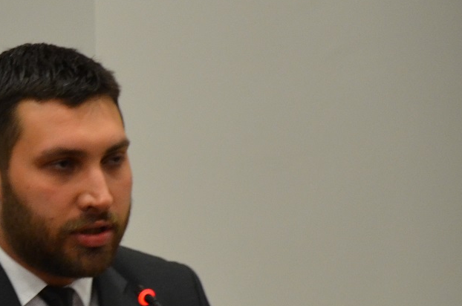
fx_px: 6916
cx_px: -264
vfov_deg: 2.5
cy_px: 268
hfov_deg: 3.8
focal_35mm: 540
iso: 1100
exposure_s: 1/30
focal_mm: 112
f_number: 5.6
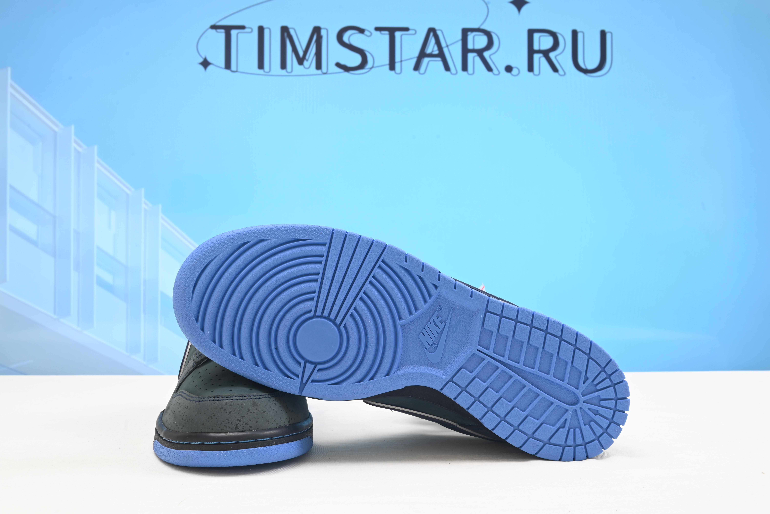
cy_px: 257
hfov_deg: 47.4
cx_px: 385
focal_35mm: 41
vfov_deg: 32.7
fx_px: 877
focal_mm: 41
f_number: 16
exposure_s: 1/2
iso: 100
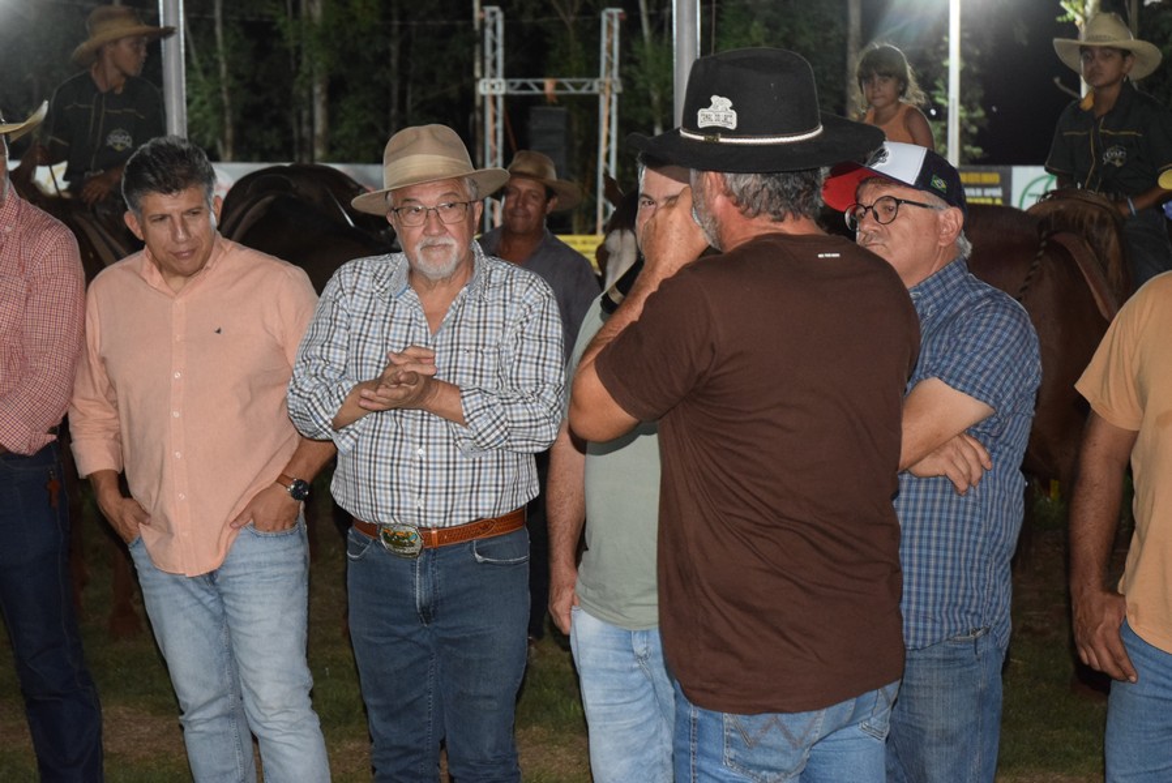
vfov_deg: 19.8
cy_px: 392
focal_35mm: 69
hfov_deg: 29.2
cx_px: 586
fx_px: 2248
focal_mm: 46
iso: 3200
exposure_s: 1/60
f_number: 4.5
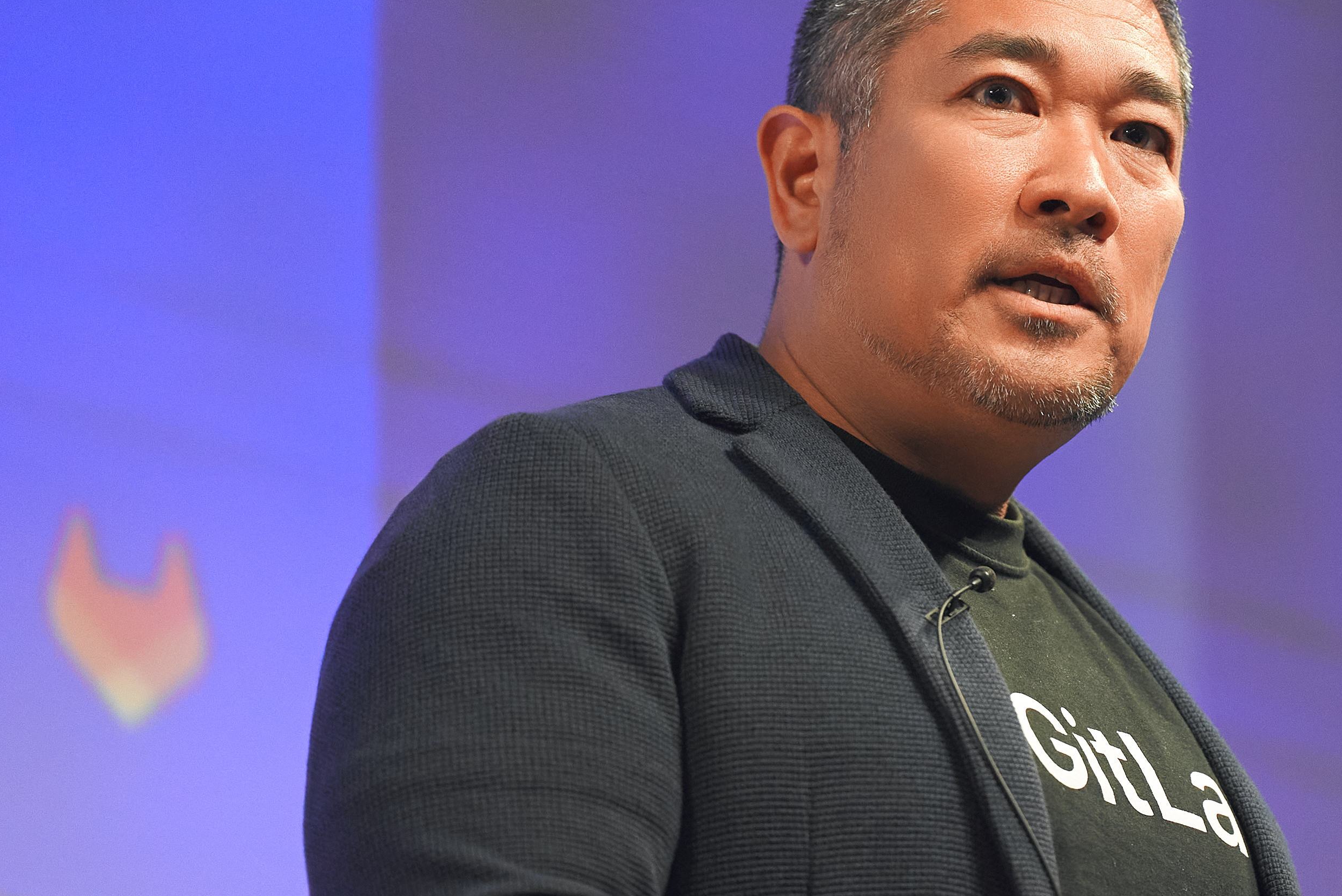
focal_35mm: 332
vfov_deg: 4.1
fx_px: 12382
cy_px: 378
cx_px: 1025
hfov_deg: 6.2
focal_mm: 200
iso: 4000
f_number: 2.8
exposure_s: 1/320
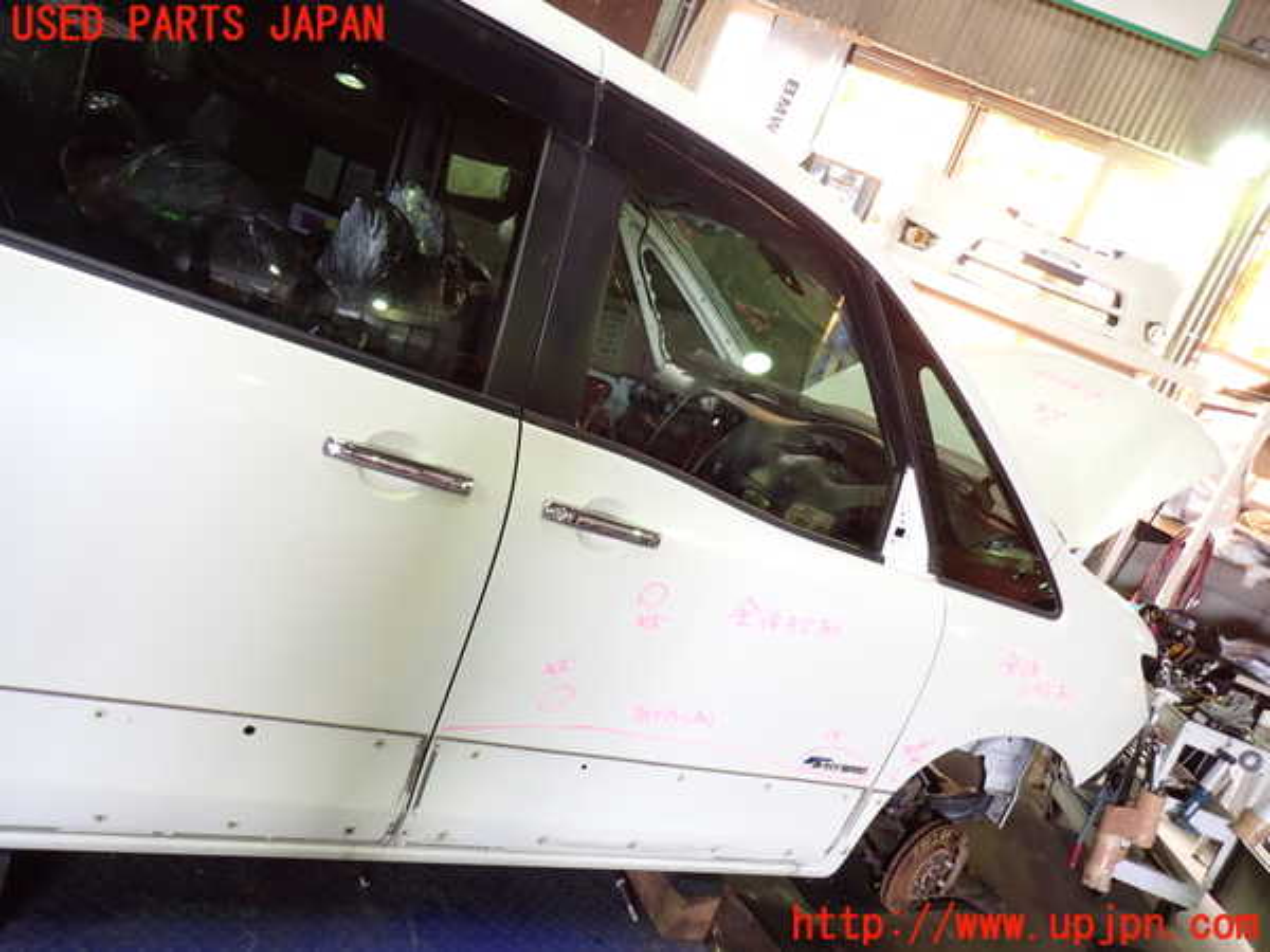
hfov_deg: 69.4
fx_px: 917
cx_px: 635
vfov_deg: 54.9
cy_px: 476
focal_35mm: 25
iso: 200
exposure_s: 1/40
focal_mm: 4.5
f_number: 2
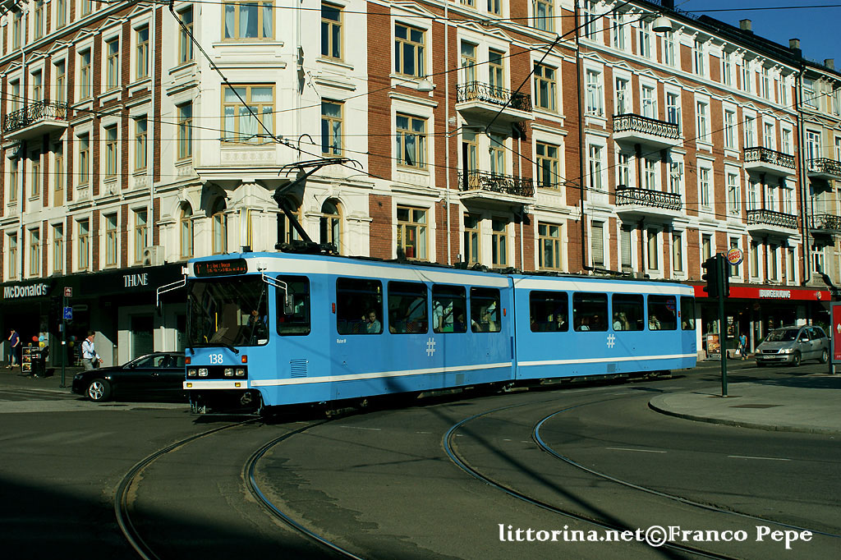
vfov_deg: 29.8
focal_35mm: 45
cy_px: 280
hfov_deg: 43.6
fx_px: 1051
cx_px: 420
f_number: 11
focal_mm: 30
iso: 200
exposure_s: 1/500
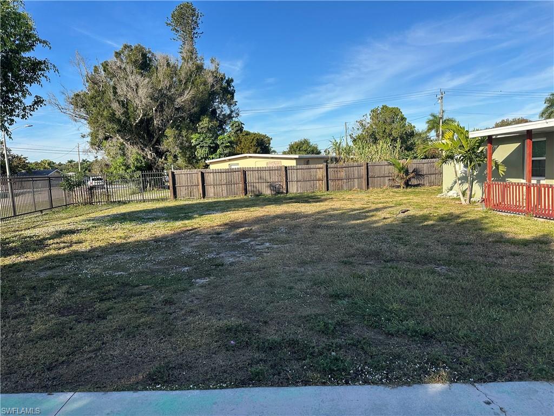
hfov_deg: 71.6
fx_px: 384
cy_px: 208
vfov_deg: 56.8
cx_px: 277
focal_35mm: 24
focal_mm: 6.86
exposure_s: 1/2525
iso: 80
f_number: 1.78
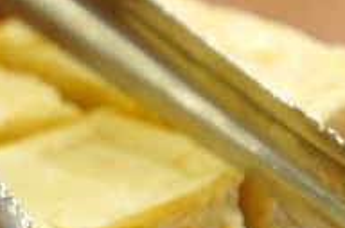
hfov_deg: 7.5
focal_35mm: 270
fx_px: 2578
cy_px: 125
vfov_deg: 5.1
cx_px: -149
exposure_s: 1/15
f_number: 5.6
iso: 400
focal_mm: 53
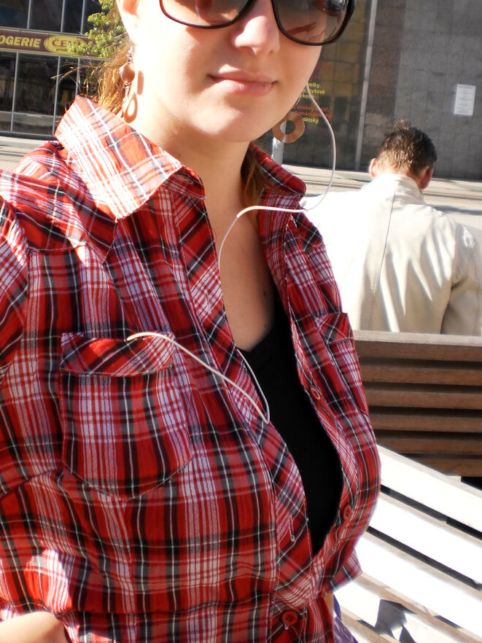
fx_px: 910
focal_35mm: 49
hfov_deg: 29.5
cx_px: 177
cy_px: 210
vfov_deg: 38.4
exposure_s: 1/640
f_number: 3.1
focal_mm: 6.3
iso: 100
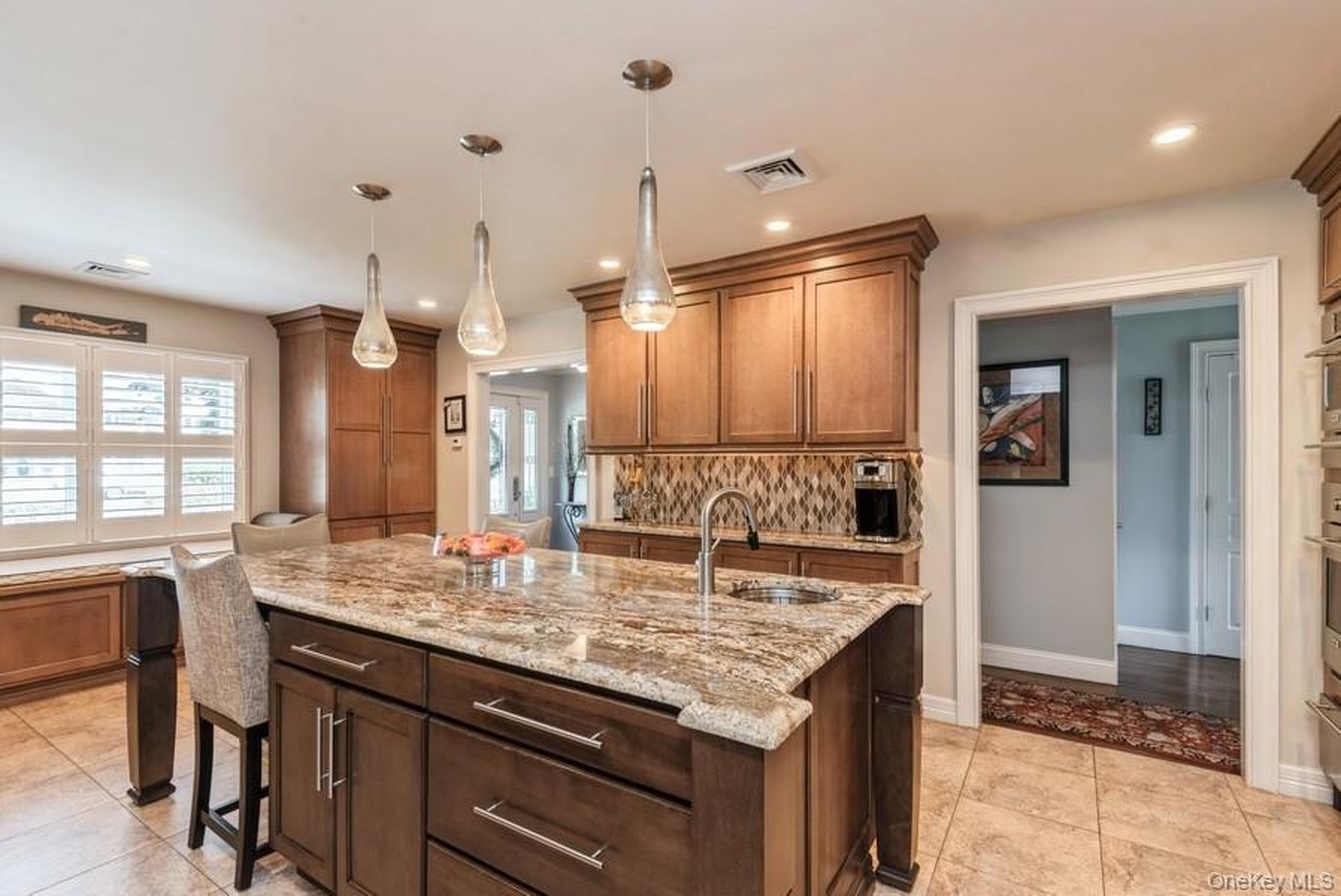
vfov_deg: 73.8
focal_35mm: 16
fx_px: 596
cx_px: 670
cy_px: 448
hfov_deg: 96.7
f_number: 9
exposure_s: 1/4
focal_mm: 16
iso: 200
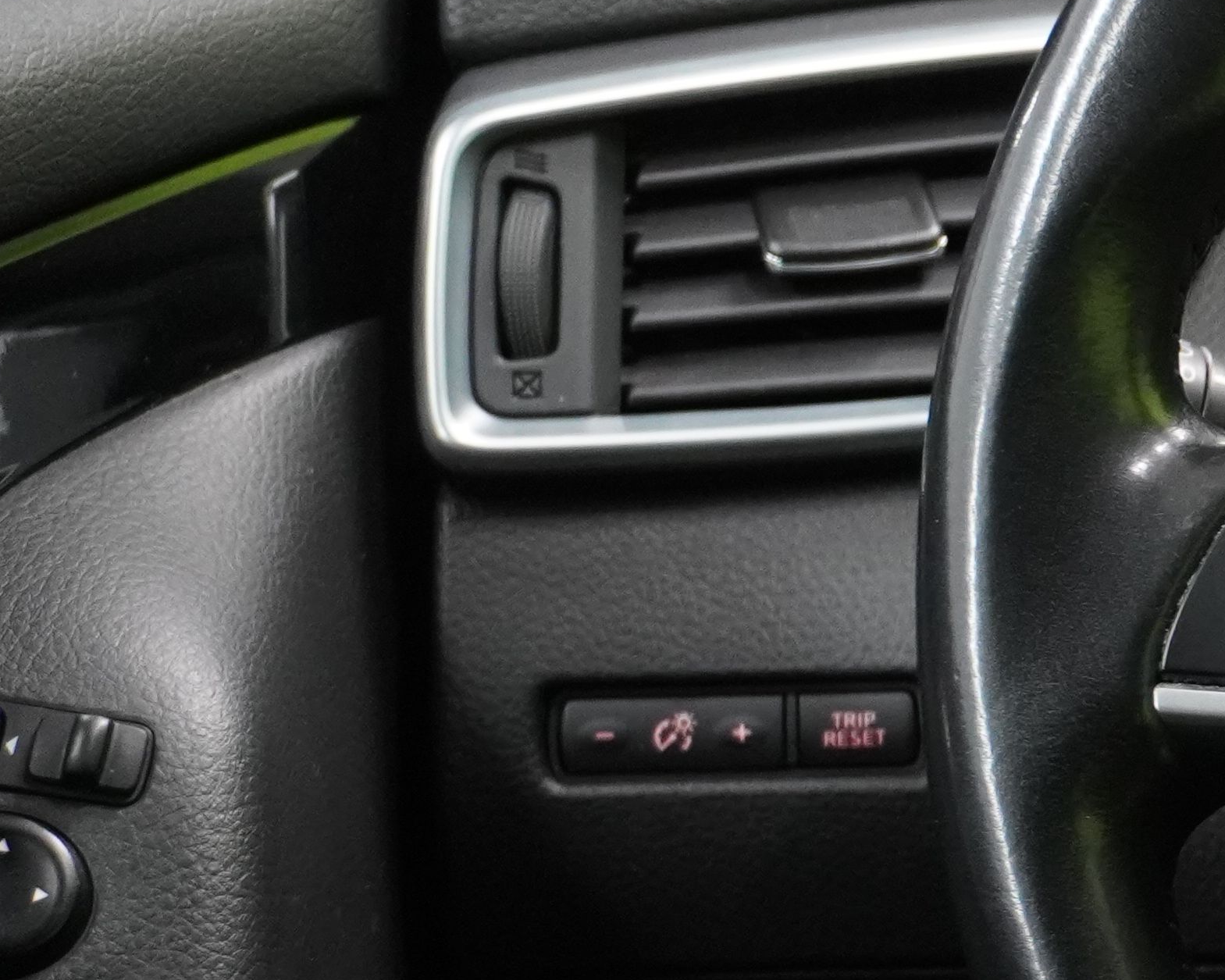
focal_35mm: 124
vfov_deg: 12.5
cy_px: 576
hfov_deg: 13.8
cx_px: 2217
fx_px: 4488
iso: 2000
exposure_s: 1/40
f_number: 4
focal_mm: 23
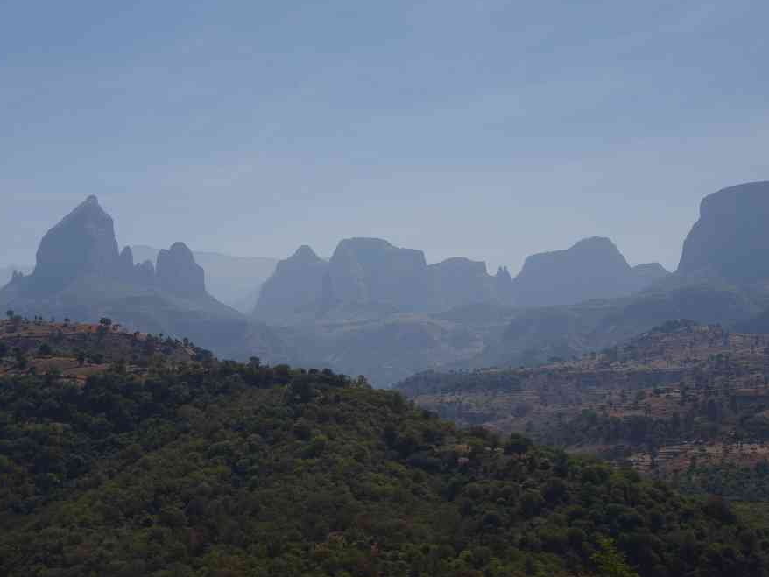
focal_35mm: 70
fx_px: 1555
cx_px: 374
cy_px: 288
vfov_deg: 21.0
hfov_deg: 27.8
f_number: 11
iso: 200
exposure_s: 1/200
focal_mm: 42.5
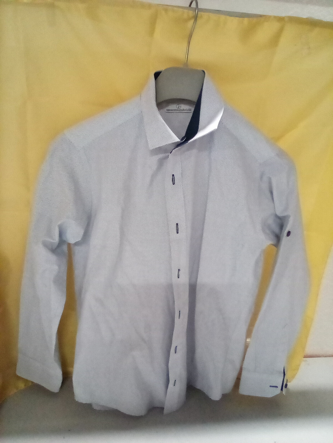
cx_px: 166
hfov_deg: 49.7
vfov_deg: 63.4
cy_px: 222
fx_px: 359
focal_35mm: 28
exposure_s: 1/20
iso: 298
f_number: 2.2
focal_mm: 2.27
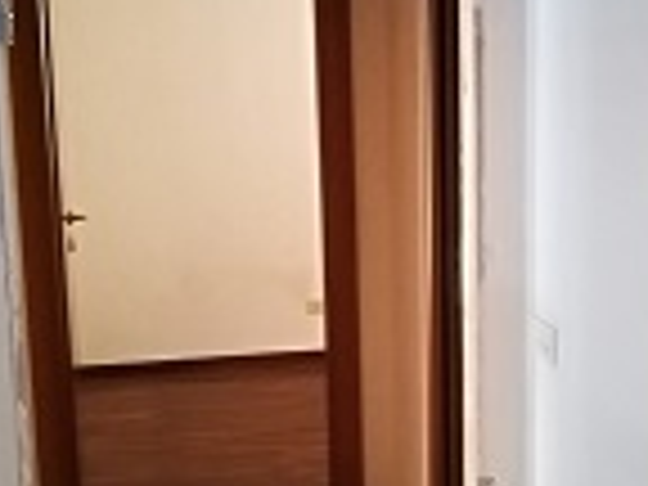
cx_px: 428
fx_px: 1254
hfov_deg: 28.8
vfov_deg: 21.9
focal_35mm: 67
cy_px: 302
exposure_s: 1/16.7
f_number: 2.2
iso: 800
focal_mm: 4.5
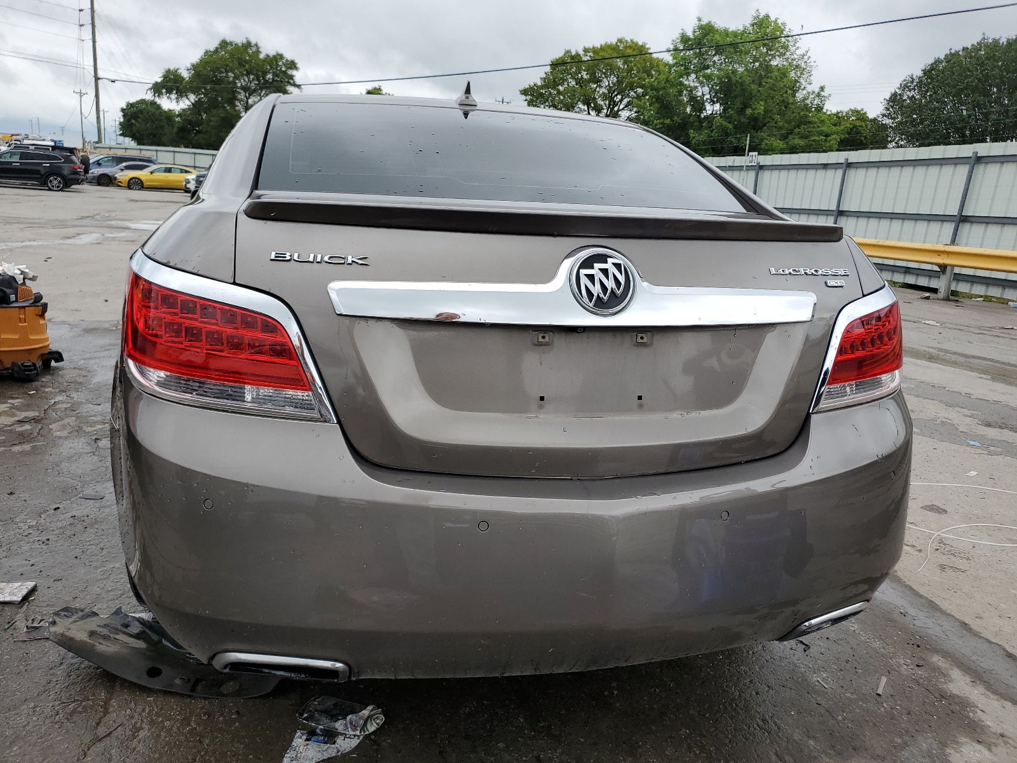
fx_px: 764
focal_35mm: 26
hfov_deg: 67.3
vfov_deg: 53.1
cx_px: 508
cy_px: 382
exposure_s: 1/1111
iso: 50
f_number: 1.5
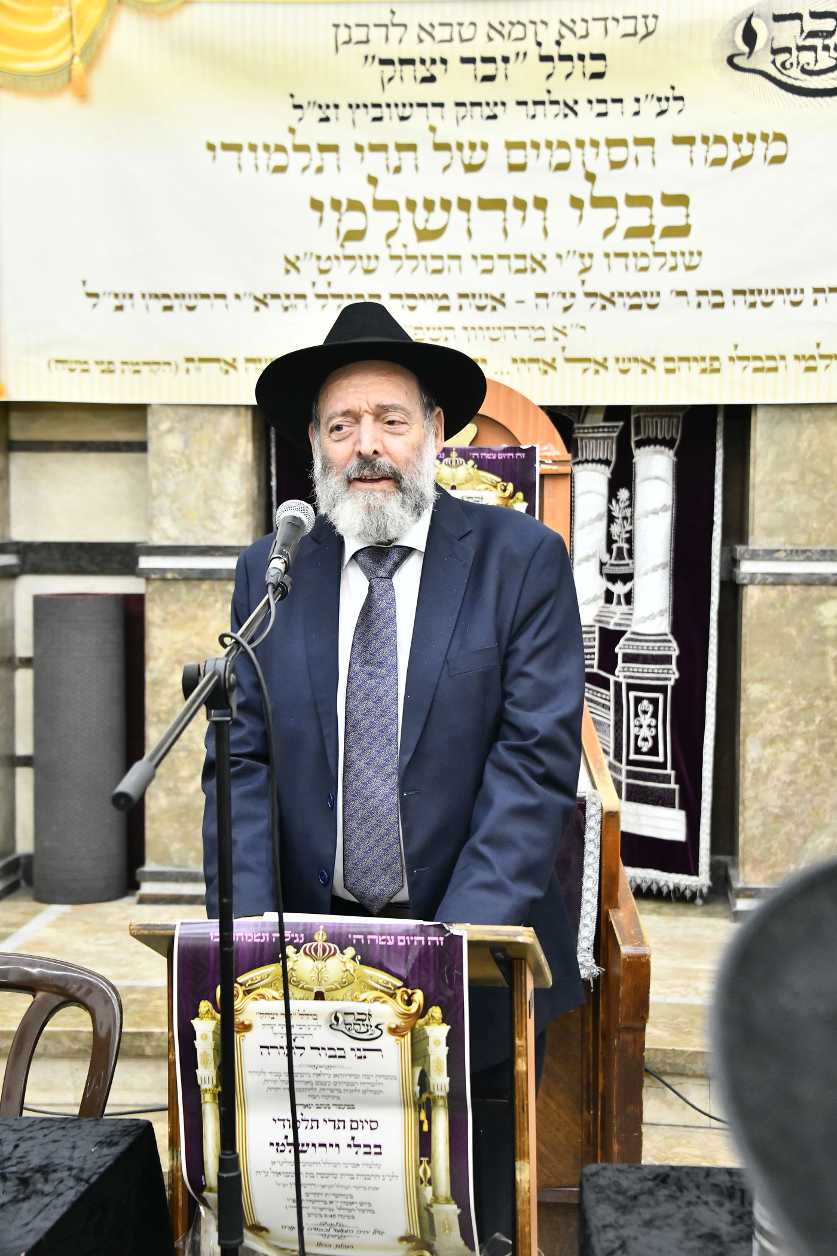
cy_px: 628
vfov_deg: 34.5
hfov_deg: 23.4
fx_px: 2023
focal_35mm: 58
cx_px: 418
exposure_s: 1/160
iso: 2500
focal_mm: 58
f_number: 5.6
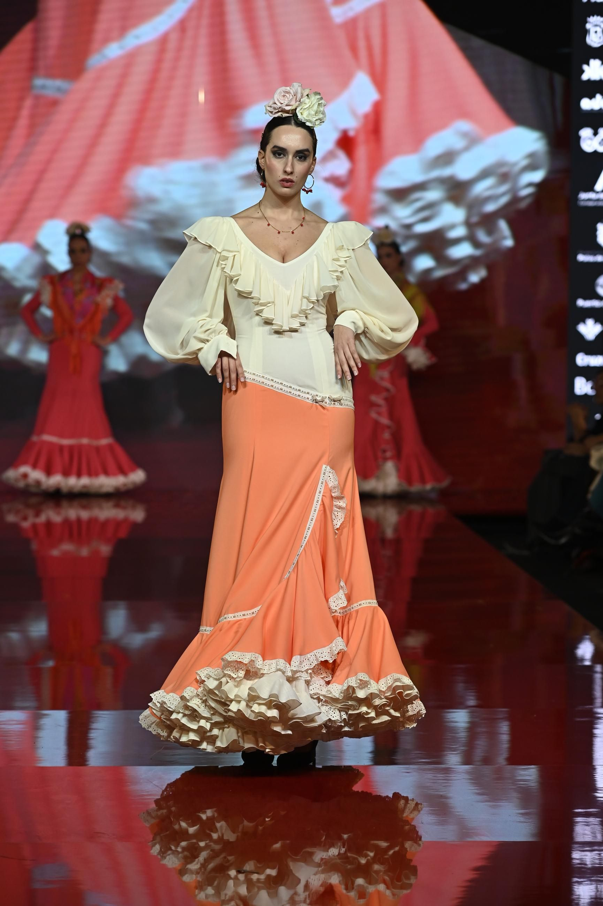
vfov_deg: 19.5
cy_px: 453
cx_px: 302
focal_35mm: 105
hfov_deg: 13.0
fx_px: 2642
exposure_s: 1/500
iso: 1000
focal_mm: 105
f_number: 4
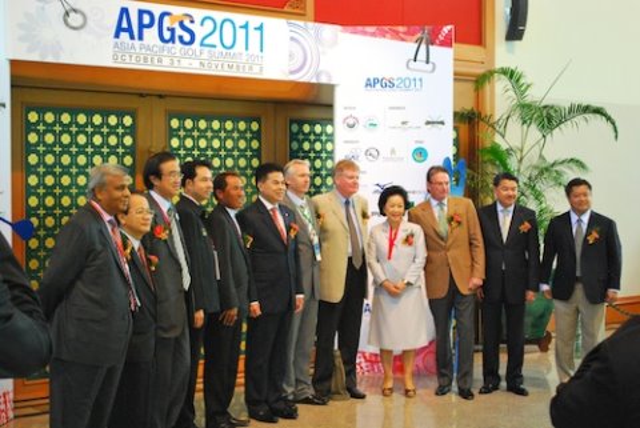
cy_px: 214
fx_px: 1068
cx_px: 320
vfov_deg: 22.7
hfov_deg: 33.4
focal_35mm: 60
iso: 1600
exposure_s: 1/40
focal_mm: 40
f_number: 5.3
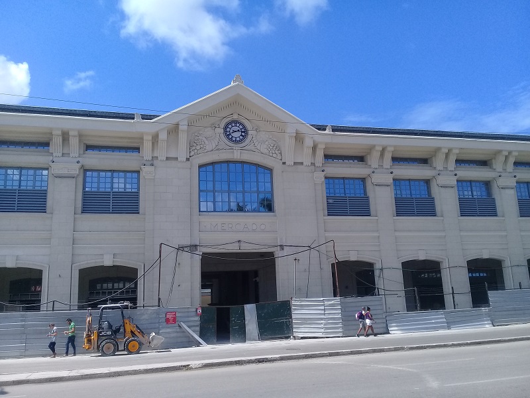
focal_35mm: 31
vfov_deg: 45.4
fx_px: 475
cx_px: 265
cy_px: 199
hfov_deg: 58.4
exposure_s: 1/1391
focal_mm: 3.3
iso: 50
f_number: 2.2
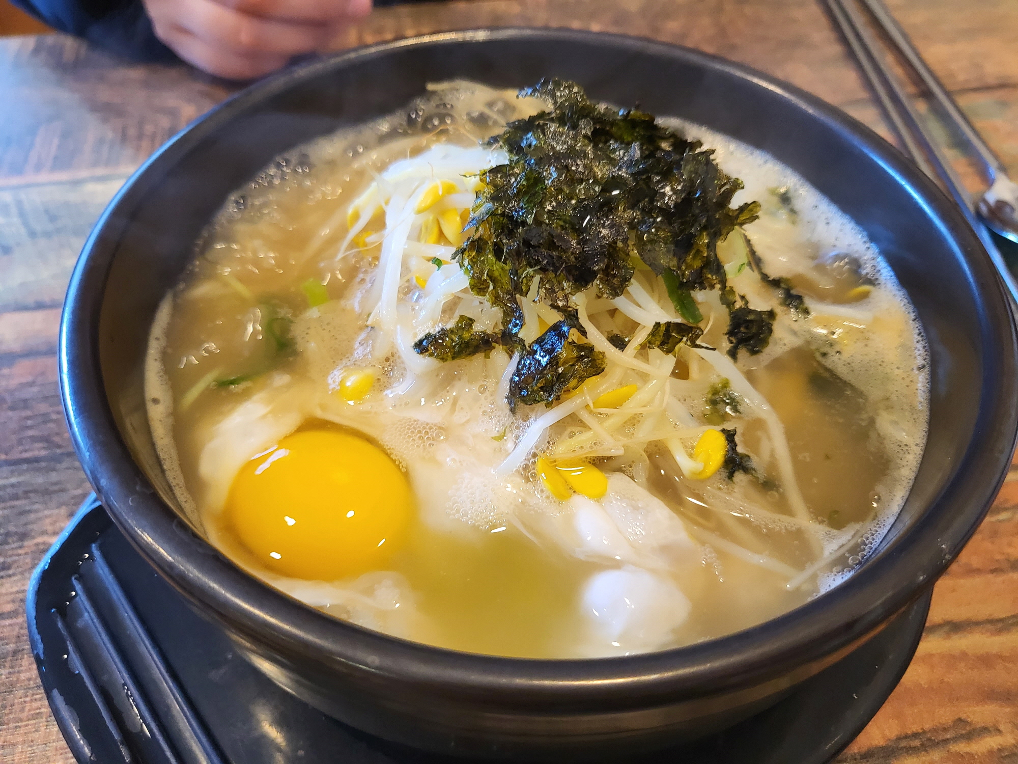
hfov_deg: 67.3
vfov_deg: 53.1
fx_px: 765
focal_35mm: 26
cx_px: 509
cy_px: 382
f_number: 1.8
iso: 320
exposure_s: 1/120
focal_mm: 4.25
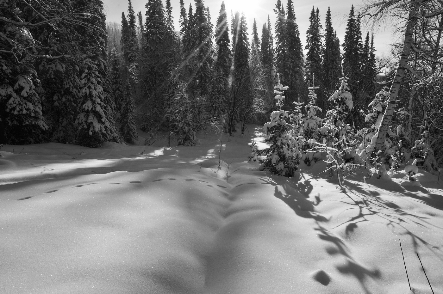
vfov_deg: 53.0
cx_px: 222
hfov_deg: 73.8
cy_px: 147
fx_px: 295
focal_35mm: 24
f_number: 22
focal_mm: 16
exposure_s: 1/125
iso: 200
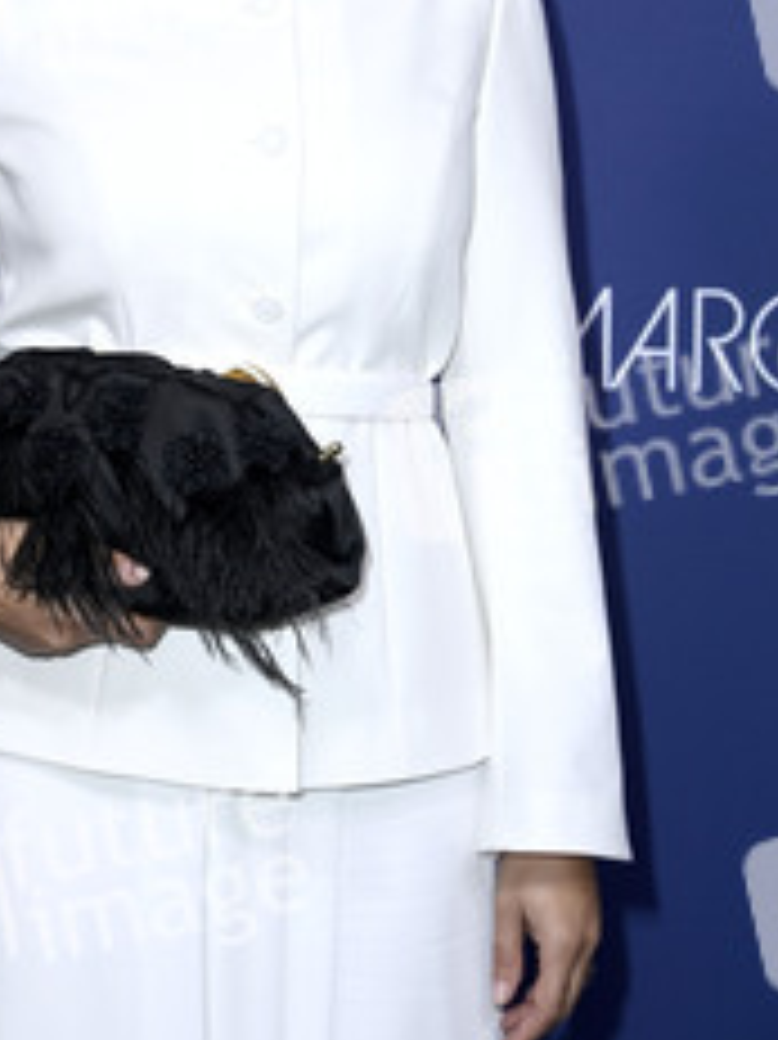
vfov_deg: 13.1
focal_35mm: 150
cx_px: 207
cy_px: 212
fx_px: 4499
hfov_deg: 9.9
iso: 640
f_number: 5.6
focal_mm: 90
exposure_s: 1/250
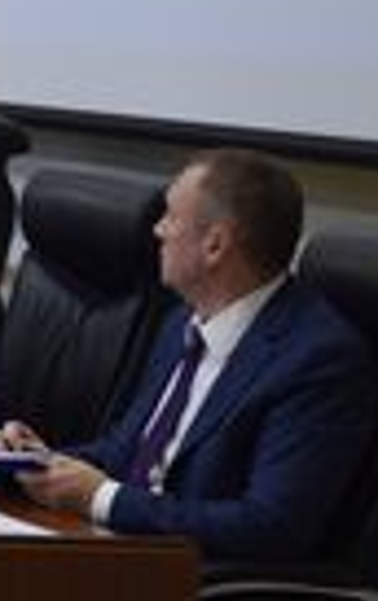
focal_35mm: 156
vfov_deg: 13.4
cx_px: -378
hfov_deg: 8.0
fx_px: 2571
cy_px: 243
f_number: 4.5
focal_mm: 35
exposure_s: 1/80
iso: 400
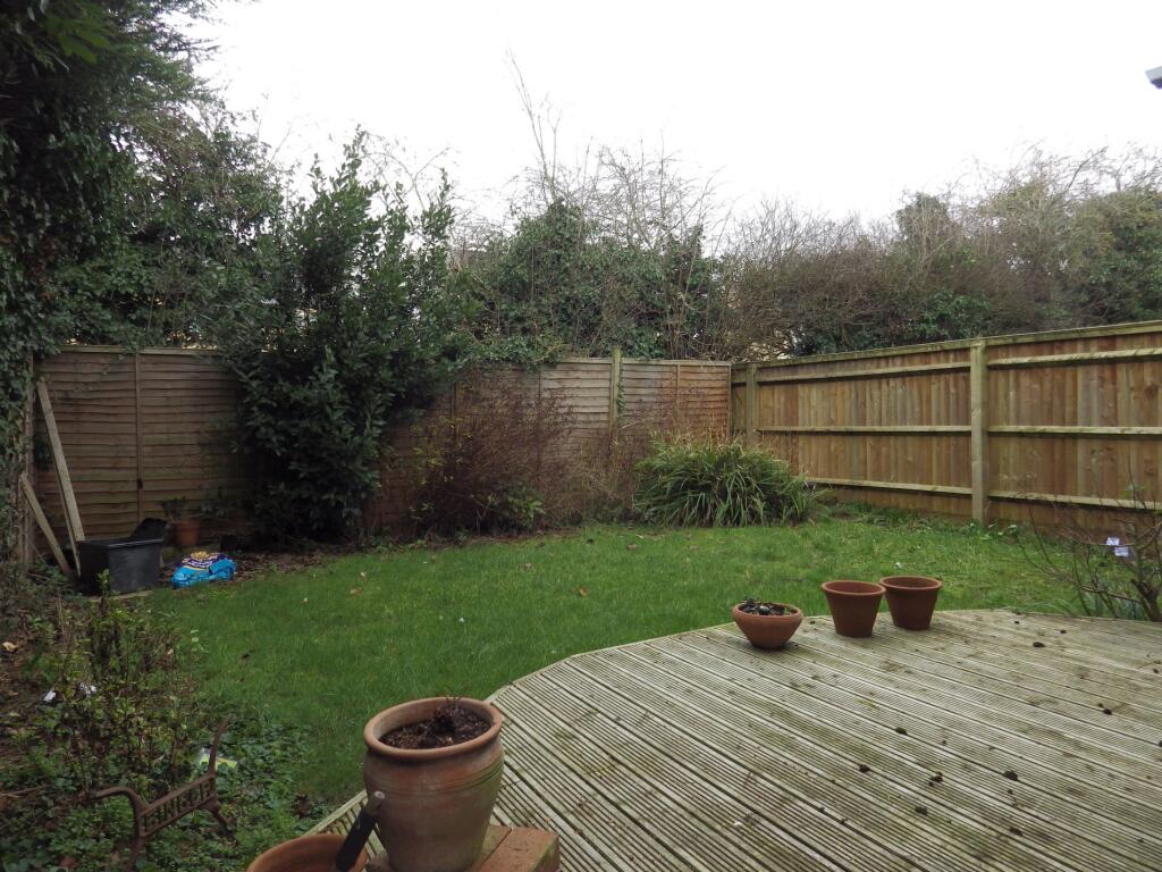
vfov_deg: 61.1
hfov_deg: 76.4
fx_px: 739
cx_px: 581
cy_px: 436
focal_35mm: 22
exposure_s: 1/160
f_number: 3.1
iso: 100
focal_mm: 4
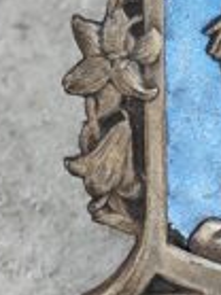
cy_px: 125
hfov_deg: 5.5
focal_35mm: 267
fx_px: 2276
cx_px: 287
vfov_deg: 7.4
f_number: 1.65
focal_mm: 6.19
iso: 80
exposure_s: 1/100
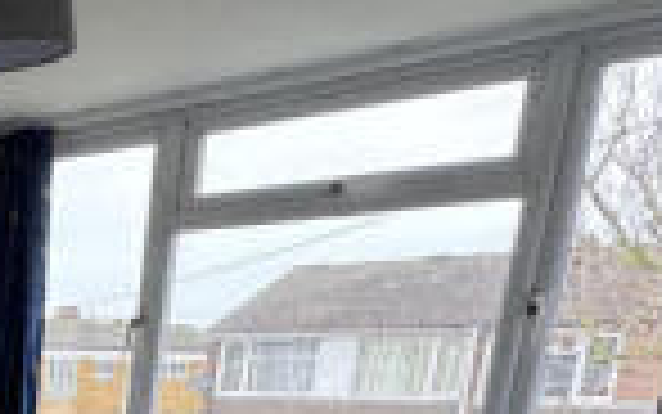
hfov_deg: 26.3
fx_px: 1065
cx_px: -304
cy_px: 655
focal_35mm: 59
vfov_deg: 18.9
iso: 160
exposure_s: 1/99
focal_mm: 2.22
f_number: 2.2
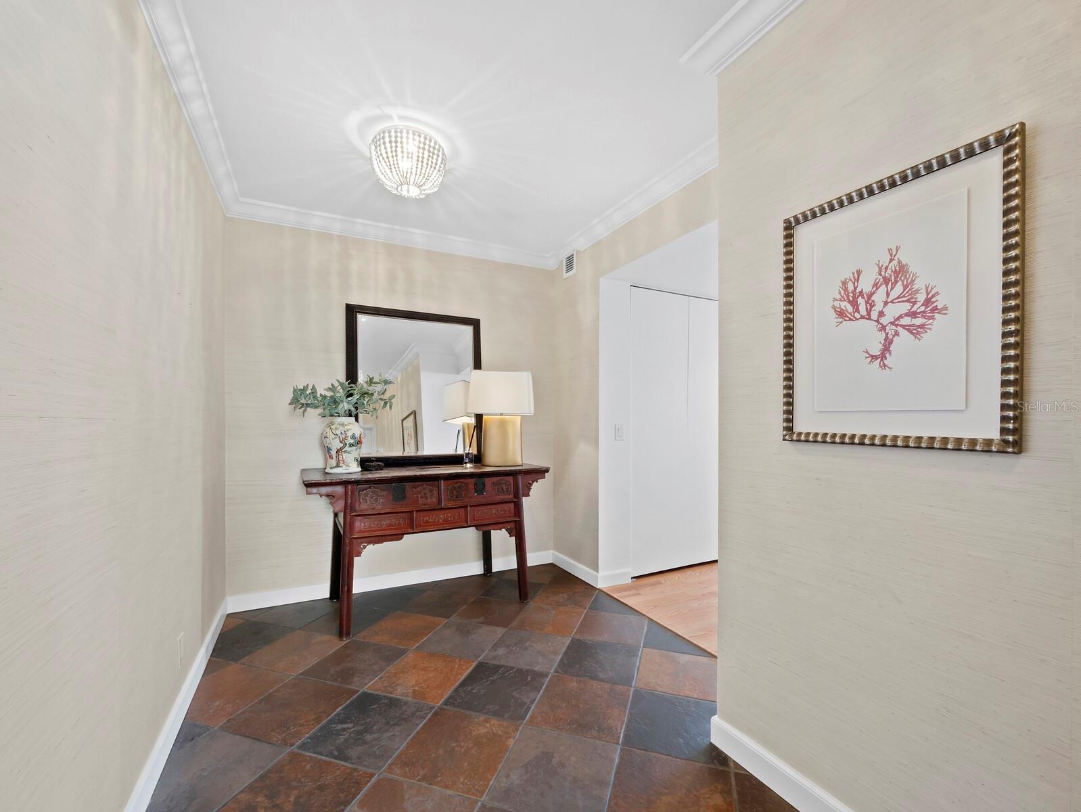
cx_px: 540
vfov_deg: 85.7
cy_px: 406
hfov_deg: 102.0
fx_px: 437
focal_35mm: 14
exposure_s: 1.6
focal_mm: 7
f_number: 11
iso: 400
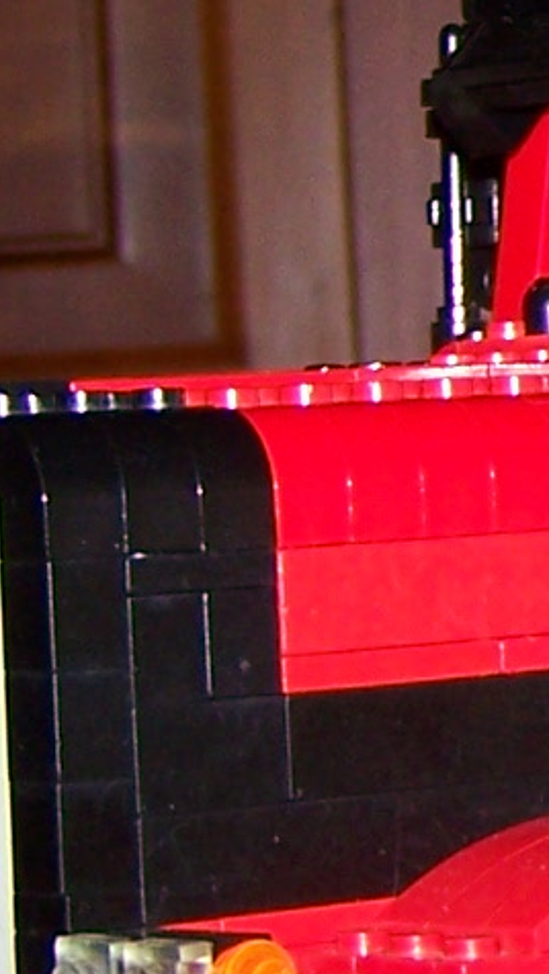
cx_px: 1831
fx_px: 5457
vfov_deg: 10.2
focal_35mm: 211
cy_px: 262
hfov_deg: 5.3
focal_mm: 6.7
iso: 80
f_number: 2.8
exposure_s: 1/60
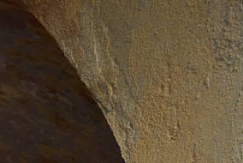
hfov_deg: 11.1
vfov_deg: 8.8
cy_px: 450
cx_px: -433
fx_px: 912
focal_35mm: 135
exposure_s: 1/25
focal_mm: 24
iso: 1600
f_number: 7.1
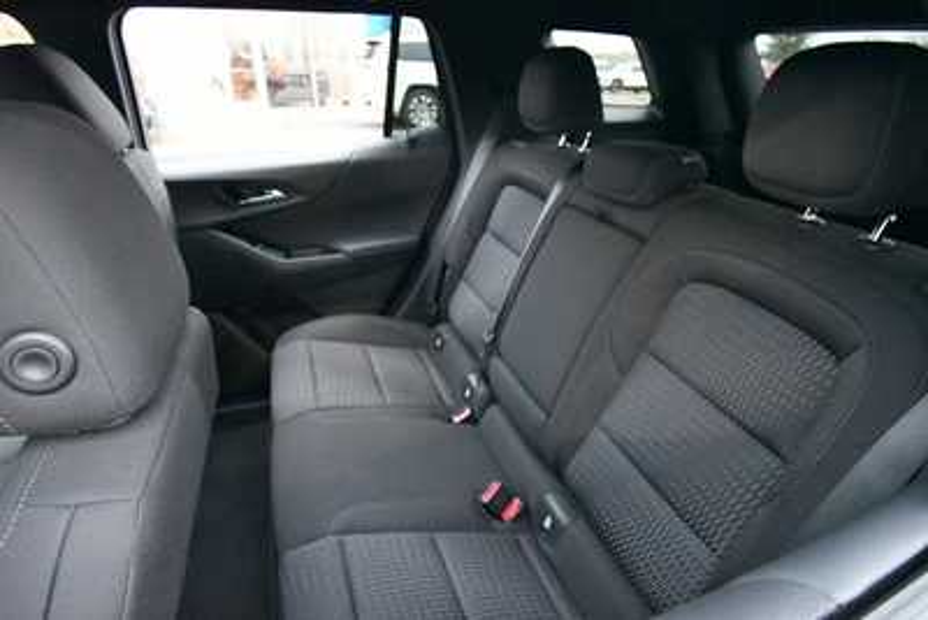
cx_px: 464
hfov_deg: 81.2
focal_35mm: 21
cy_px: 310
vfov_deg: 59.5
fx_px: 541
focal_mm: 14
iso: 12800
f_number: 5
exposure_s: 1/50
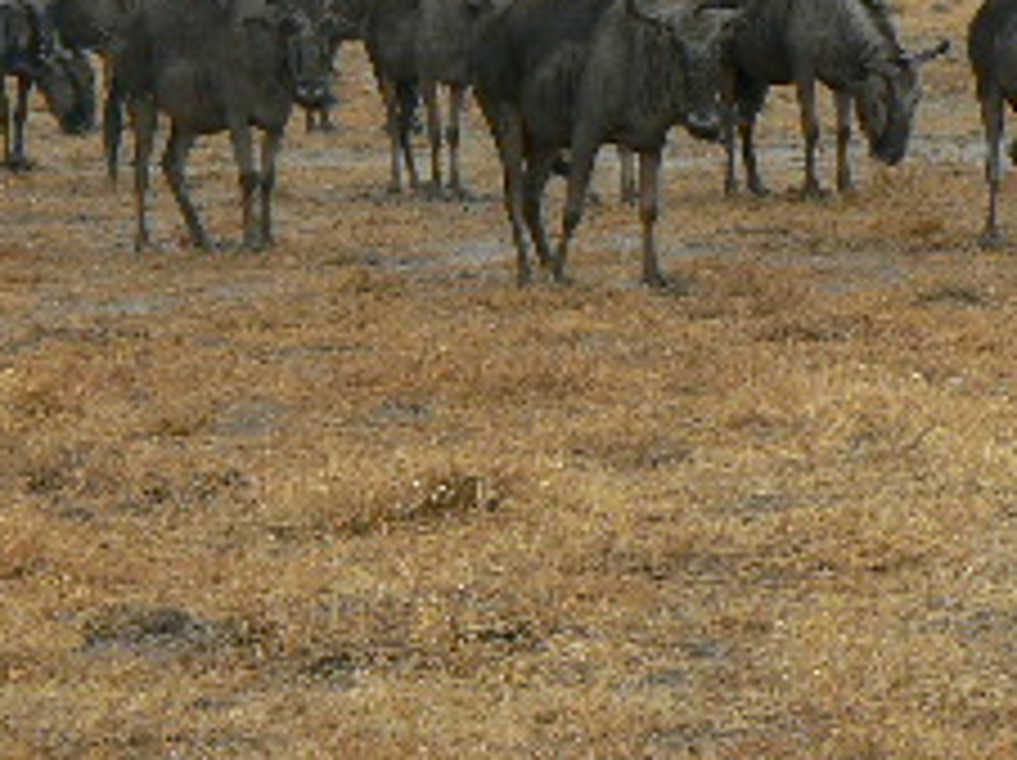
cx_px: 234
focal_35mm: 309
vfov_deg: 4.8
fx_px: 9069
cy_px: 189
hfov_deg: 6.4
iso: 80
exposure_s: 1/100
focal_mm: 18.2
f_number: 5
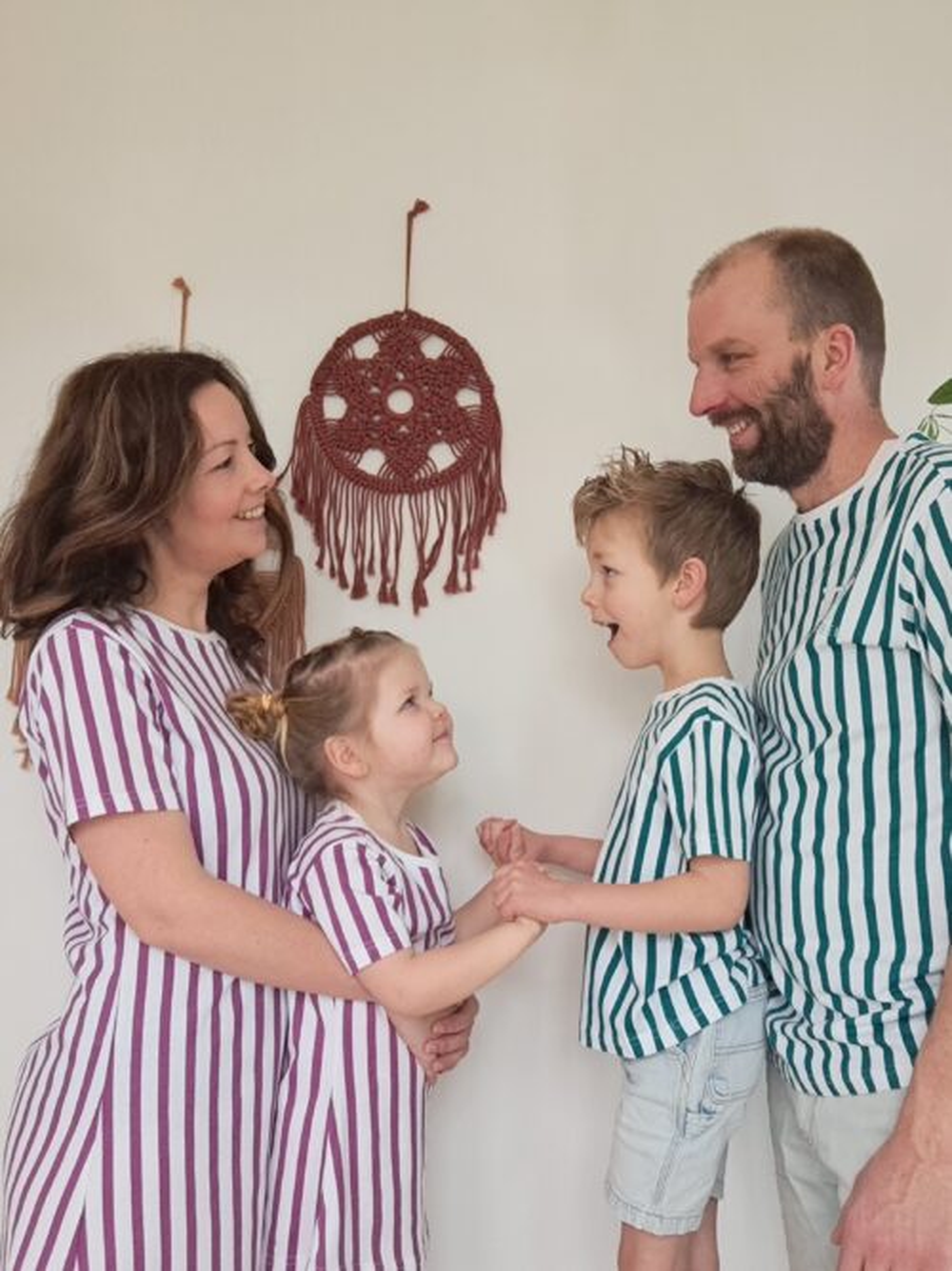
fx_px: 917
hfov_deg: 54.9
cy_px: 636
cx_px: 476
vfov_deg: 69.4
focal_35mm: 25
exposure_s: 1/50
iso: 160
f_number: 2.2
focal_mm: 3.72
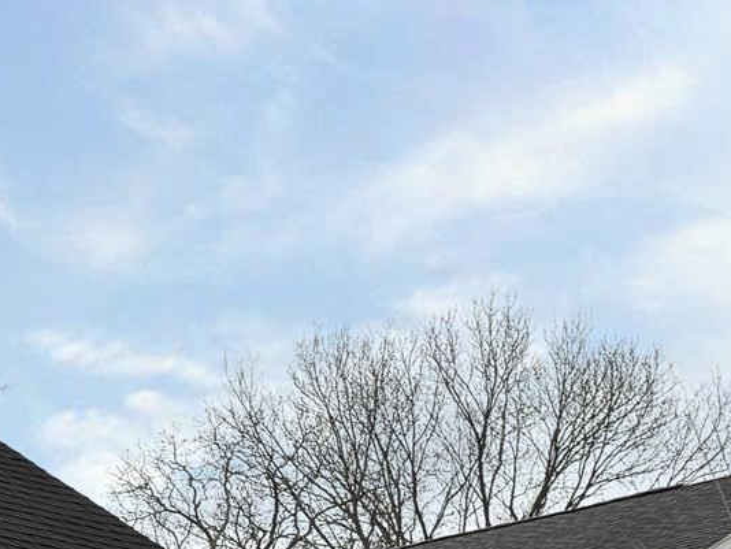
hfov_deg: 17.4
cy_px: 635
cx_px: -572
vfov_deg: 15.6
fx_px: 1944
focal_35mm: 92
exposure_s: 1/430
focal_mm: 6.76
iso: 80
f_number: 1.8
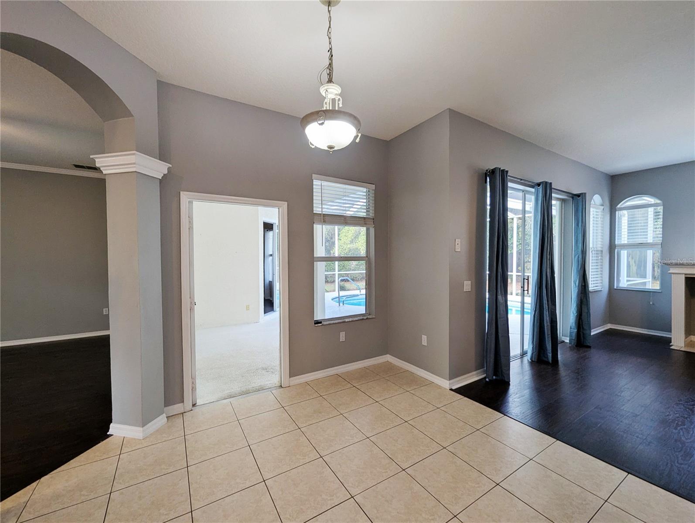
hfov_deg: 106.1
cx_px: 348
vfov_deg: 90.1
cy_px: 262
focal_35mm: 13
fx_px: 261
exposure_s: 1/60
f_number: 2.2
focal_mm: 1.95
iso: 62
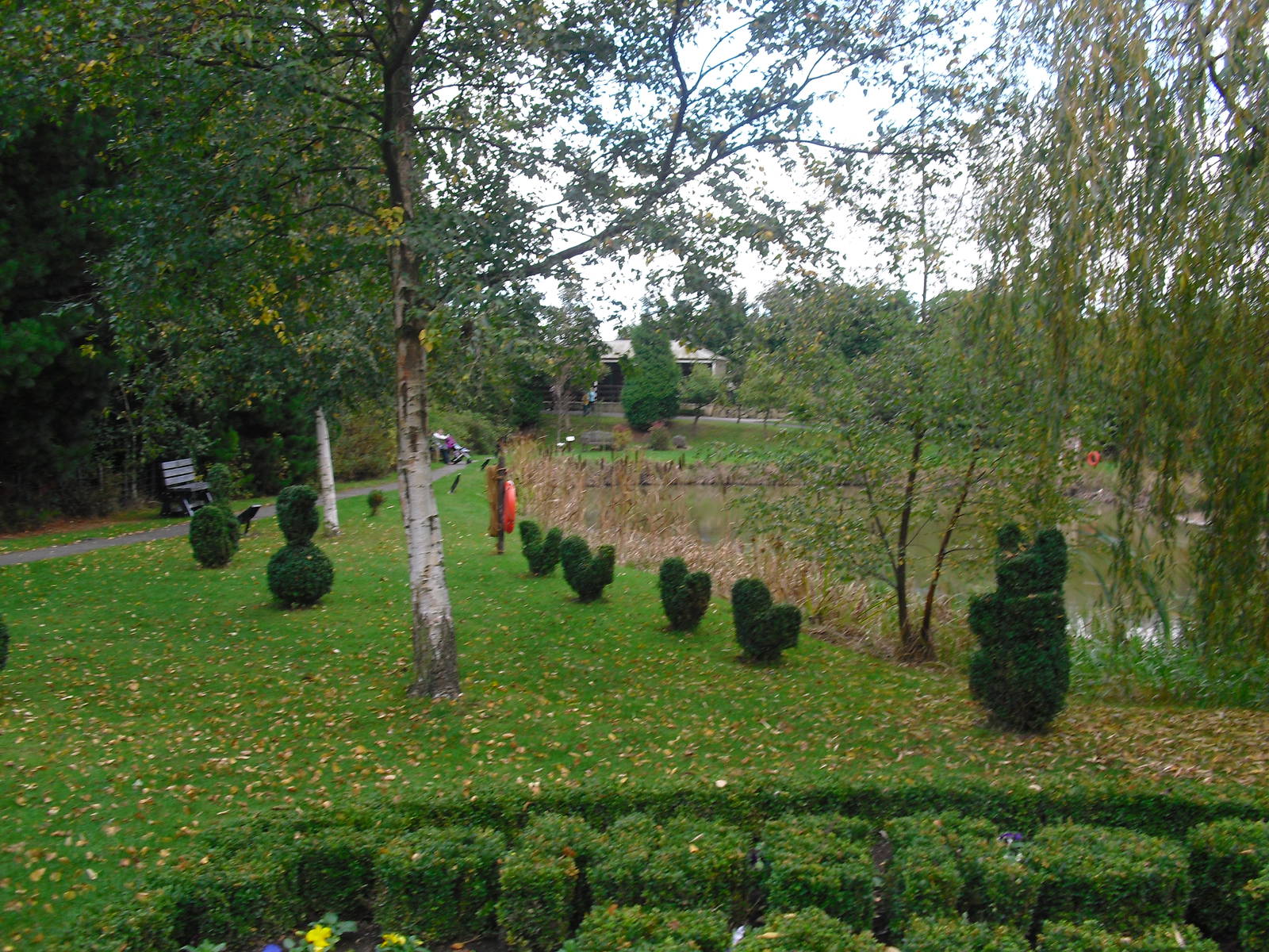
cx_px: 634
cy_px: 476
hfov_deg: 51.4
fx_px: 1320
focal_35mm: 36
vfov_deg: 39.7
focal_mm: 6.3
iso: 100
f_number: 3.1
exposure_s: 1/125
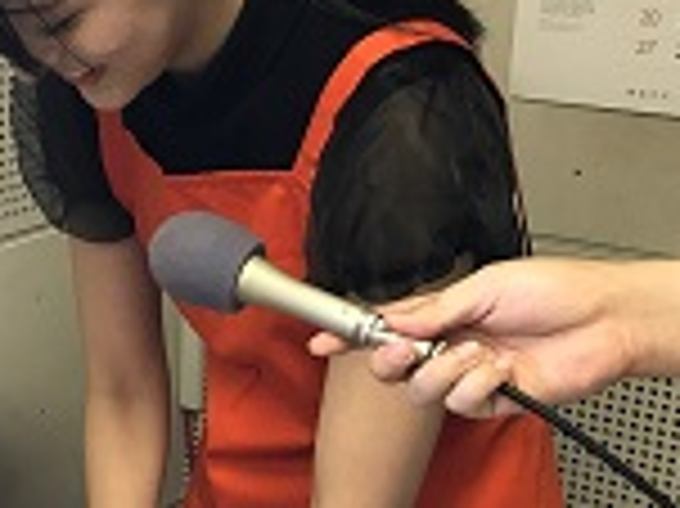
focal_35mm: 76
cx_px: 90
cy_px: 411
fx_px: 1492
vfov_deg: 19.2
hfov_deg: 25.0
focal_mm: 3.99
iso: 40
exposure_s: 1/17
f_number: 1.8
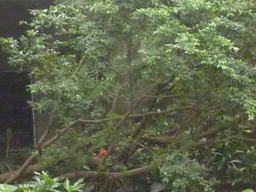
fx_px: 991
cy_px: 253
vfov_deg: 10.8
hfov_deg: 14.0
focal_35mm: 134
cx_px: 360
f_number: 3.3
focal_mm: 4.1
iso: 400
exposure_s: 1/100
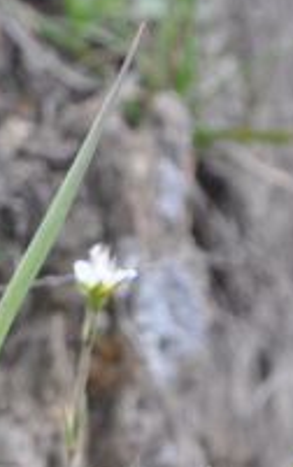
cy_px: 965
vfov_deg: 5.8
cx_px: -395
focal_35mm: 355
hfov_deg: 3.7
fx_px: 4526
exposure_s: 1/160
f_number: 6.3
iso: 400
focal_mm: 36
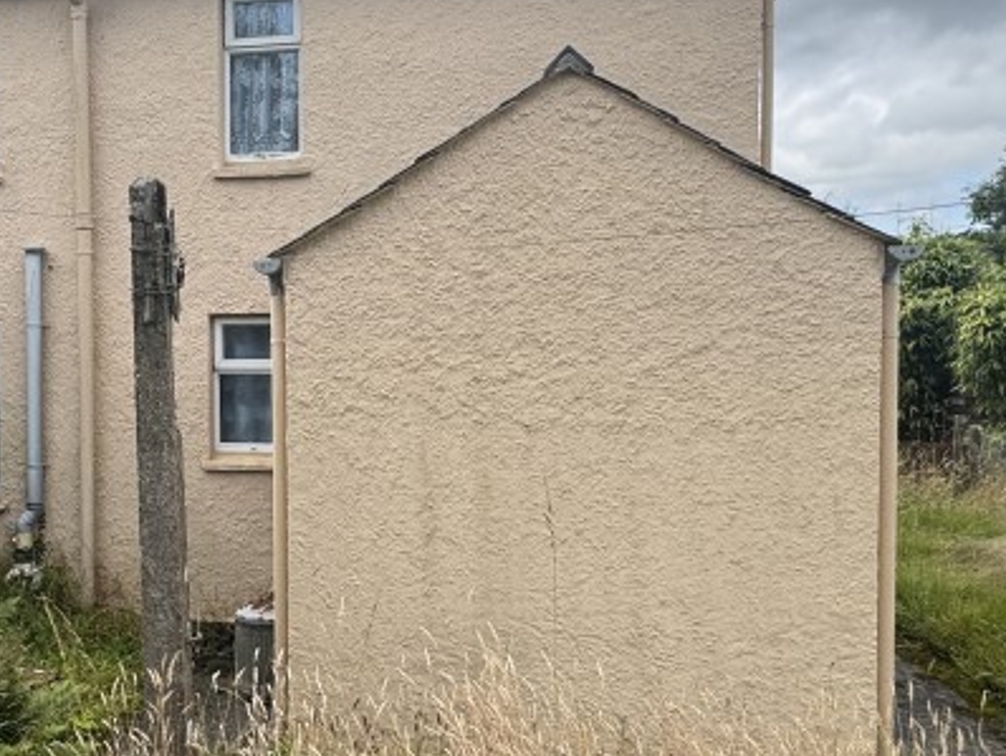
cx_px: 265
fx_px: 1047
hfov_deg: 49.5
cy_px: 351
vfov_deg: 39.7
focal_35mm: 36
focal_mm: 2.22
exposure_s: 1/1160
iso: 50
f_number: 2.2
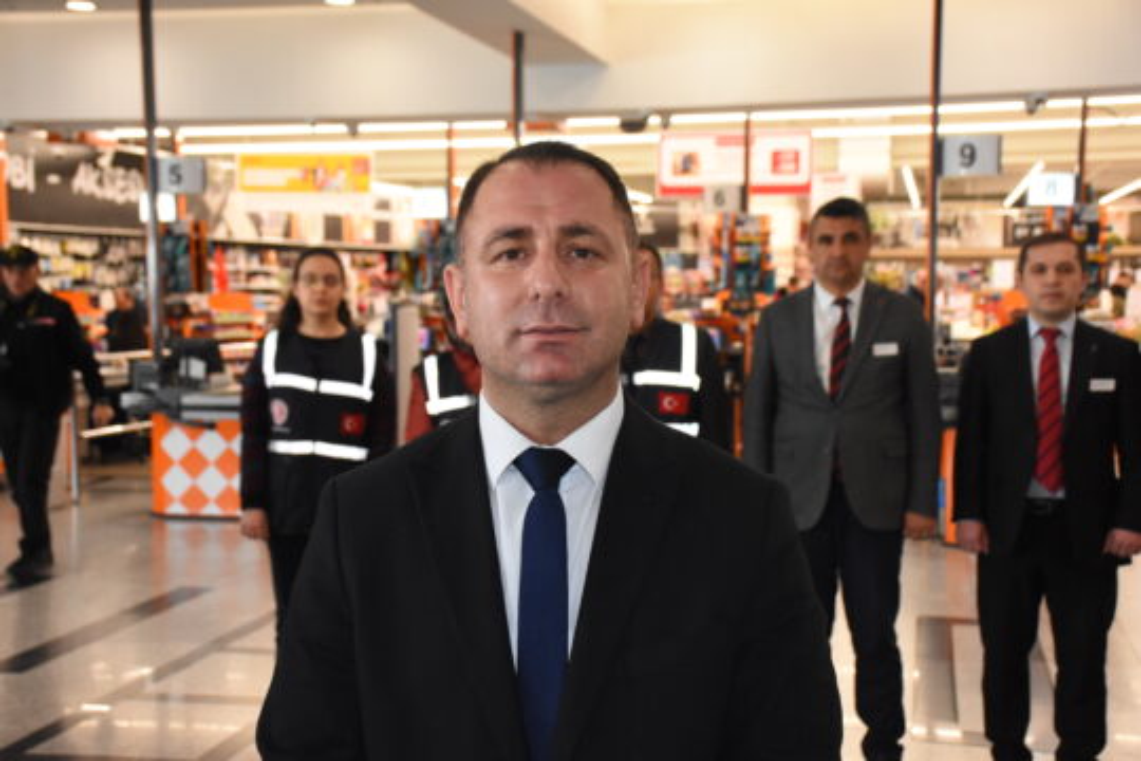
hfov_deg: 41.1
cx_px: 570
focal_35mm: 48
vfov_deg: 28.1
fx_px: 1521
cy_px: 380
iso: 2500
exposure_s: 1/250
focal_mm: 32
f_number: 5.6
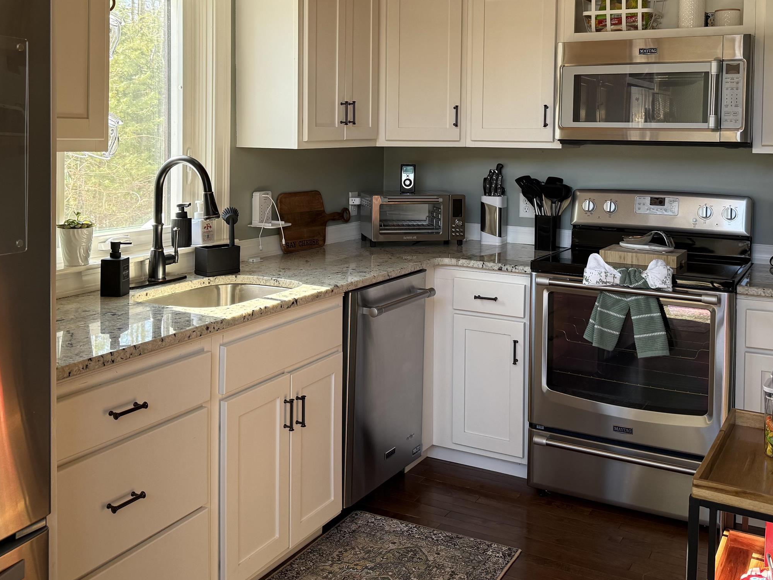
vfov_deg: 37.9
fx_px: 826
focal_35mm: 37
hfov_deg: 50.1
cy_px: 160
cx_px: 415
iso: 100
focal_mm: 6.76
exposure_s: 1/154
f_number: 1.78
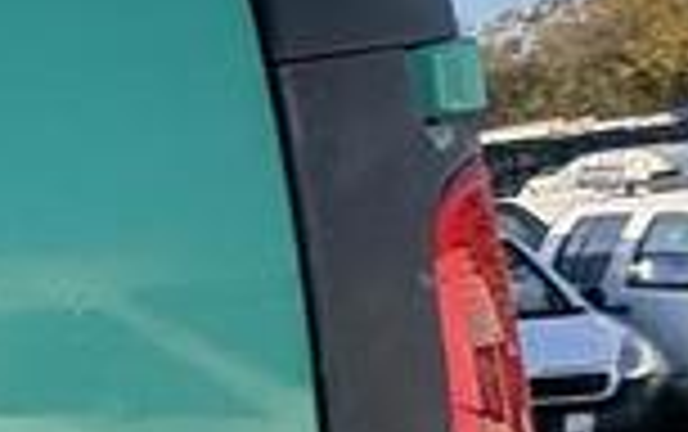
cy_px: 531
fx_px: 1633
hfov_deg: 12.4
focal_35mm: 87
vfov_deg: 14.5
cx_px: -1250
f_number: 2.2
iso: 40
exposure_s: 1/771
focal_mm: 2.22
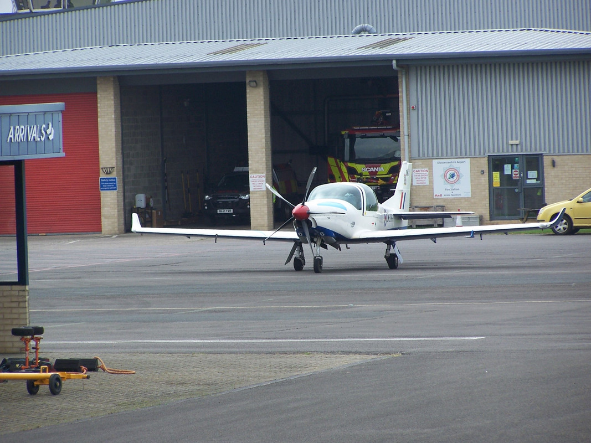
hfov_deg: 7.7
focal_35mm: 258
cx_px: 296
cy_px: 222
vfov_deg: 5.8
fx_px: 4404
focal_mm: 42.8
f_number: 3.6
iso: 80
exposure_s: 1/750
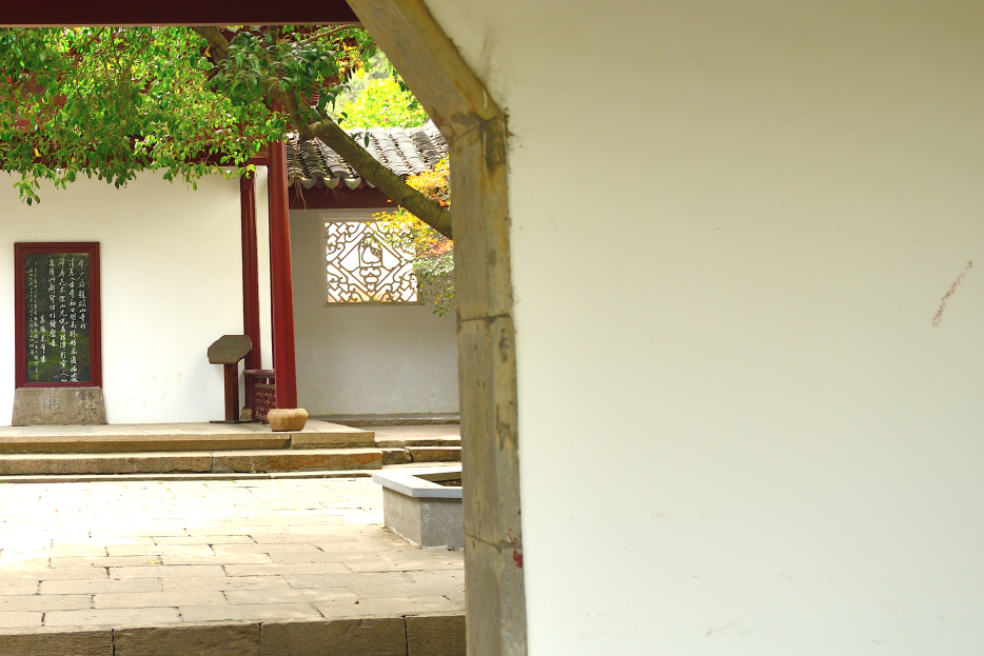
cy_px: 165
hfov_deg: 33.2
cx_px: 93
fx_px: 1558
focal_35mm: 57
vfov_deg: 23.5
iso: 100
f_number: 3.5
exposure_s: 1/125
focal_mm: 26
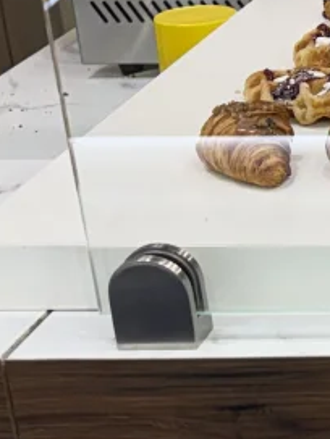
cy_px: 182
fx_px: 1614
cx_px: 836
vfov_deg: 15.5
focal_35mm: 127
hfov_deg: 10.0
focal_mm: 6.76
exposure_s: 1/100
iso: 50
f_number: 1.78
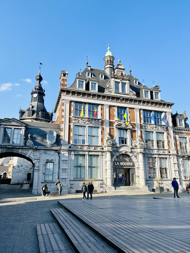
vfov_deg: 67.3
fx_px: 190
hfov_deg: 53.1
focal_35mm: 26
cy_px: 126
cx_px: 95
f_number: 1.6
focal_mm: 5.1
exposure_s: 1/2137
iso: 50
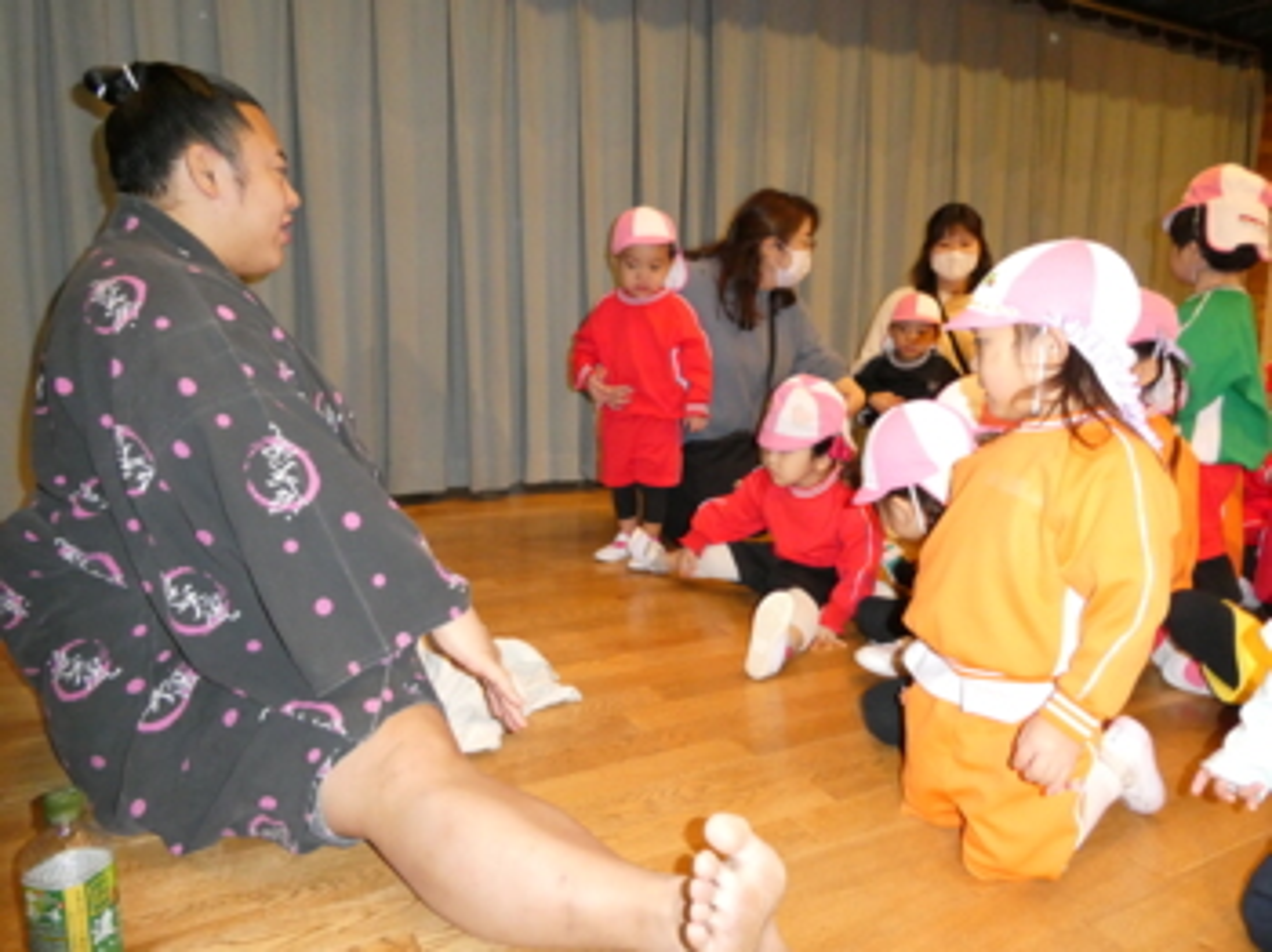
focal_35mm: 24
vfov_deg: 56.8
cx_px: 636
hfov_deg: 71.6
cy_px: 476
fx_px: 881
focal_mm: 4.3
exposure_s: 1/125
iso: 800
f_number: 3.3
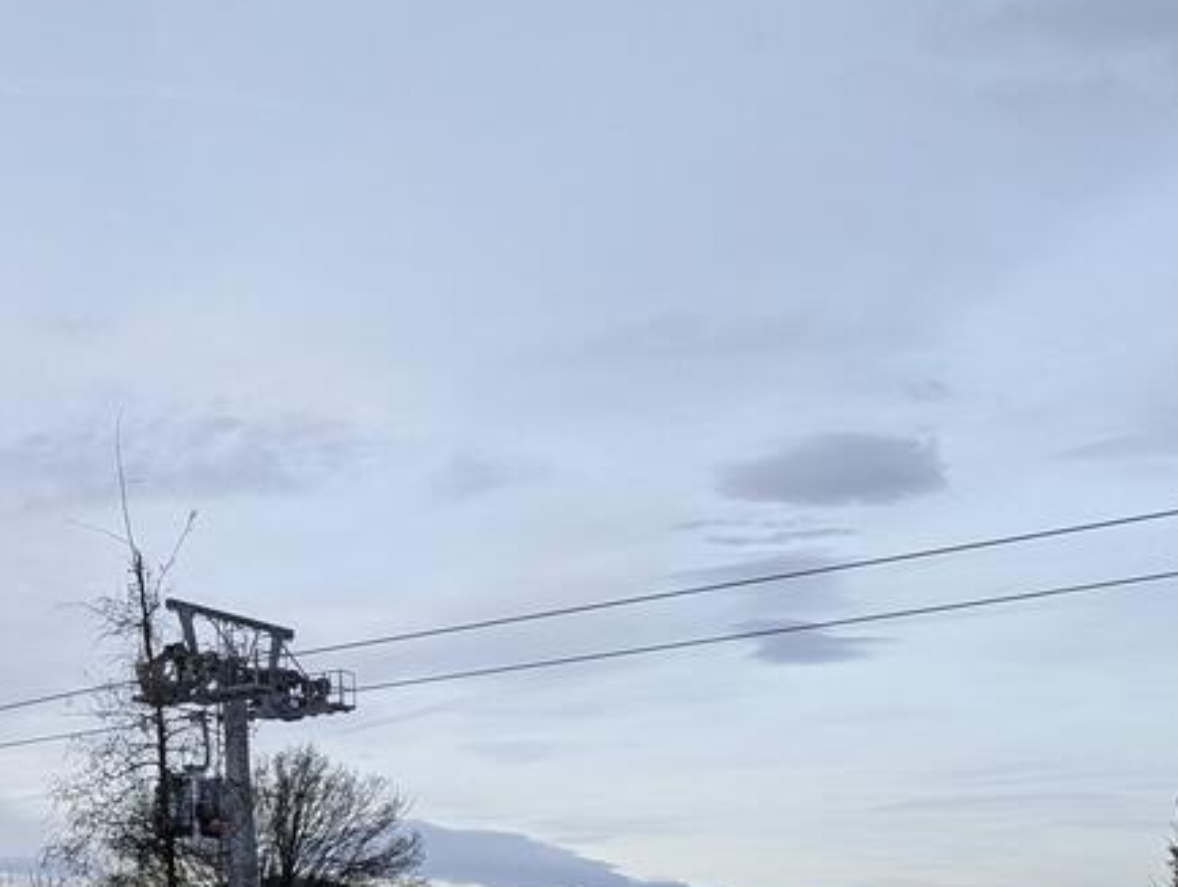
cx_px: -125
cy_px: 369
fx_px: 1943
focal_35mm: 57
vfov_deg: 25.7
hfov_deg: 30.2
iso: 79
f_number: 1.85
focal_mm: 6.81
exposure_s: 1/63.5
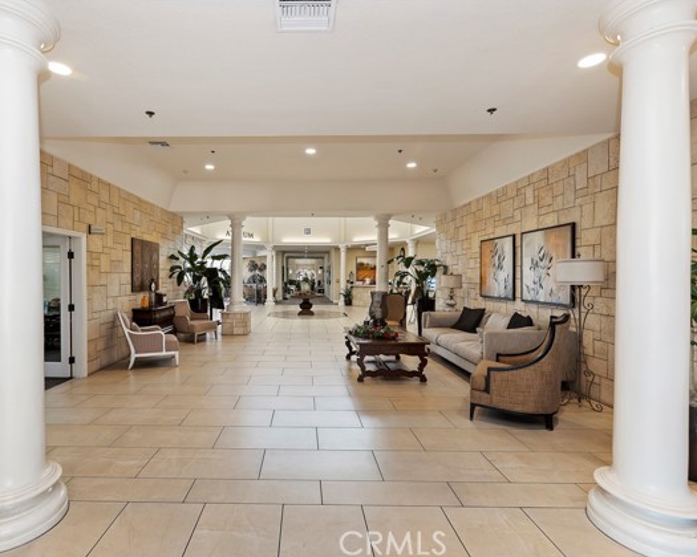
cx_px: 297
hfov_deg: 92.5
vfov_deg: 80.4
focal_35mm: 16
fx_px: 330
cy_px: 280
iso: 1000
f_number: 5.6
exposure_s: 1/50
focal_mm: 14
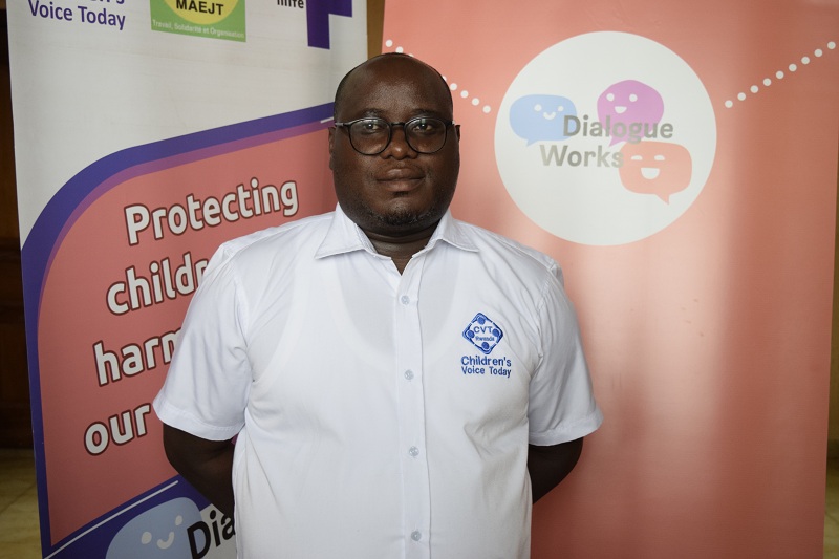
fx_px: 1083
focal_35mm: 46
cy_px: 280
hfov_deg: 42.3
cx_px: 420
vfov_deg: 28.9
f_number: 6.3
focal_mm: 31
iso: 1000
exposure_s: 1/30
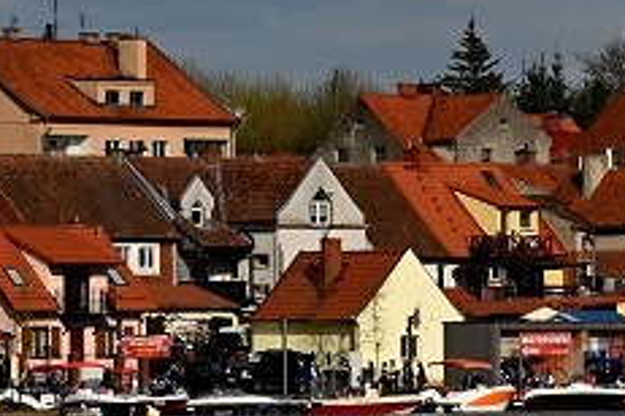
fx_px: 7881
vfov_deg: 3.0
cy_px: -415
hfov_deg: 4.5
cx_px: 51
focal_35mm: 454
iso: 100
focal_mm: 70
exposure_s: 1/800
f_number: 7.1
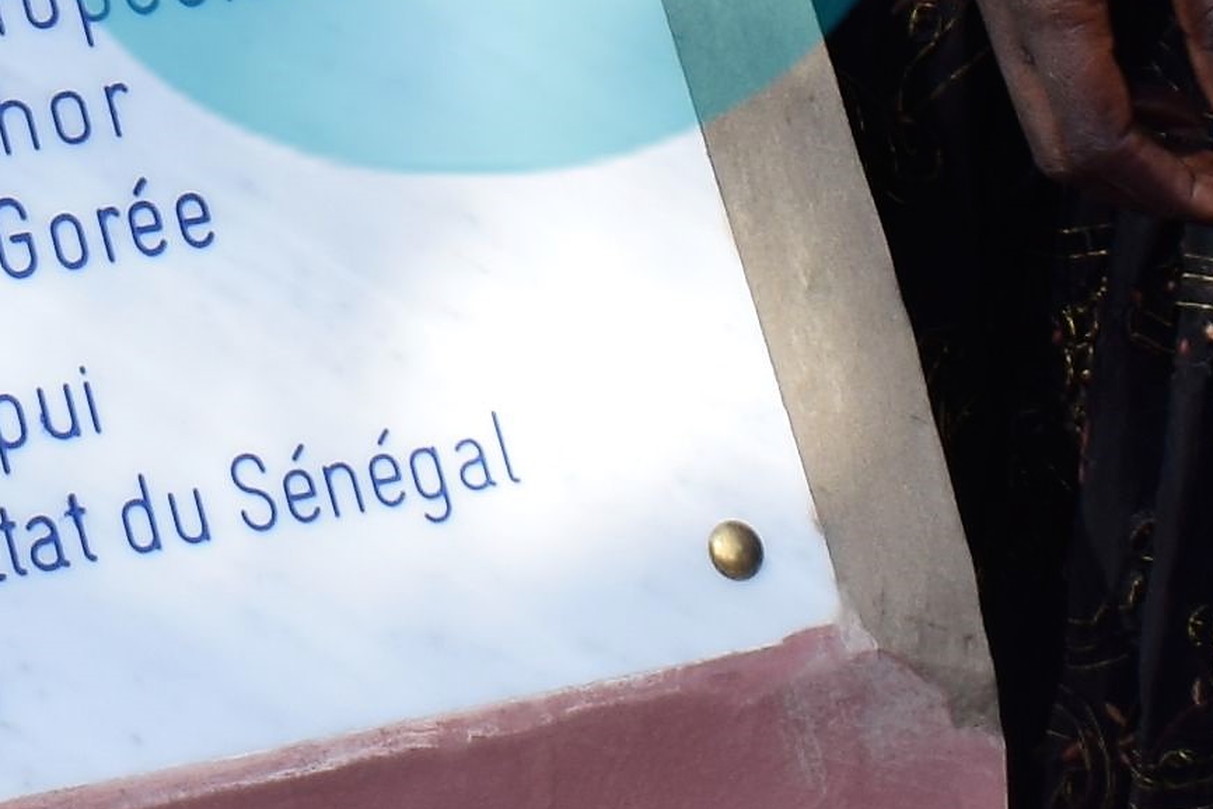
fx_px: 6303
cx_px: -237
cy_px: -1334
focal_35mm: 187
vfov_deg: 6.8
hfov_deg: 10.8
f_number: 6.3
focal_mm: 18
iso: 100
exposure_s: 1/160
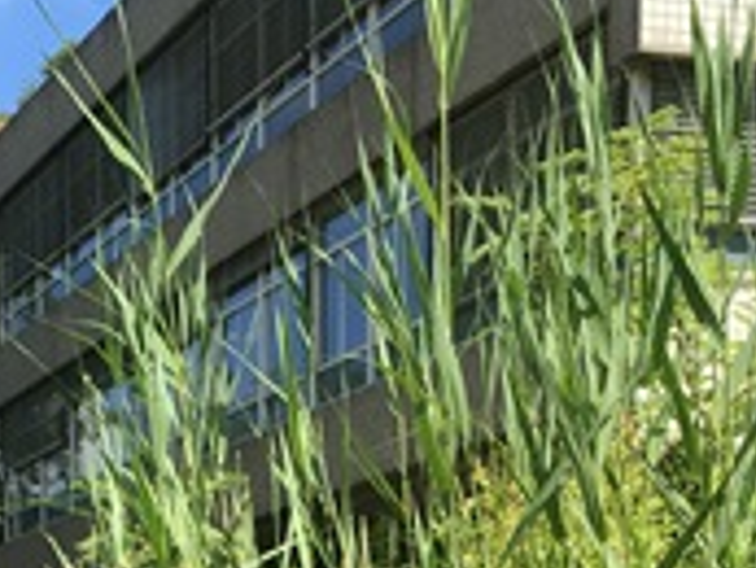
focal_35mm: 107
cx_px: 122
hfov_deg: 18.2
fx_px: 2338
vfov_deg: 12.6
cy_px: 1040
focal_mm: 4.15
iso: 25
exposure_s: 1/1068
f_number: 2.2
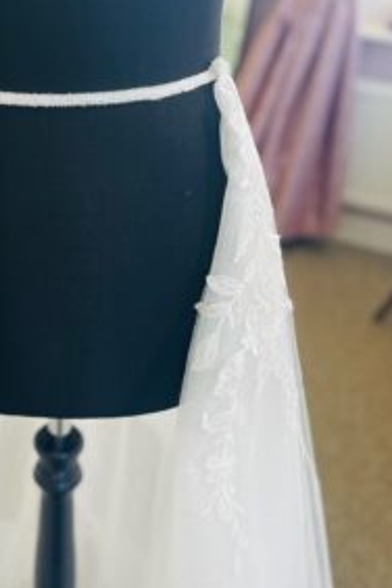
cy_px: 303
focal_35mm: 41
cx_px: 65
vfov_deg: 47.4
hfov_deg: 31.6
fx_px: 670
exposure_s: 1/121
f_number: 1.6
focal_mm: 5.1
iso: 64
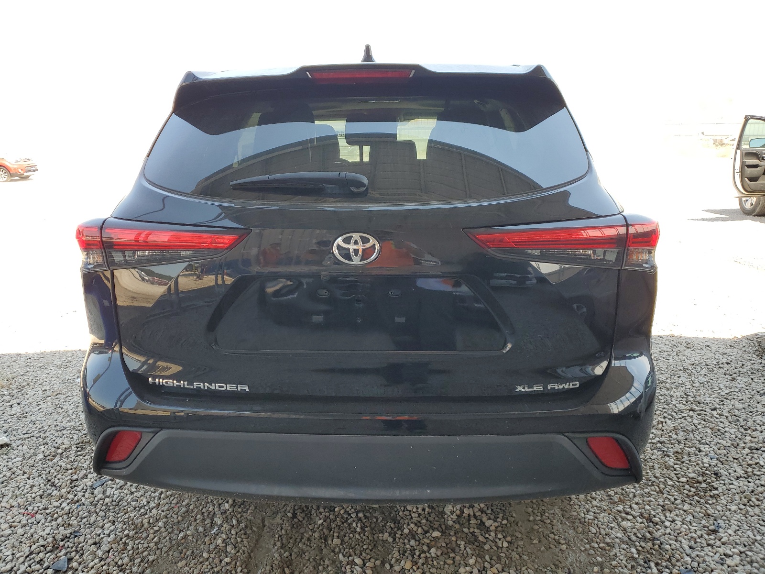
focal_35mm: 26
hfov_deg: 67.3
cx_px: 382
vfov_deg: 53.1
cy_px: 287
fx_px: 575
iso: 50
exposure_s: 1/556
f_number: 1.5
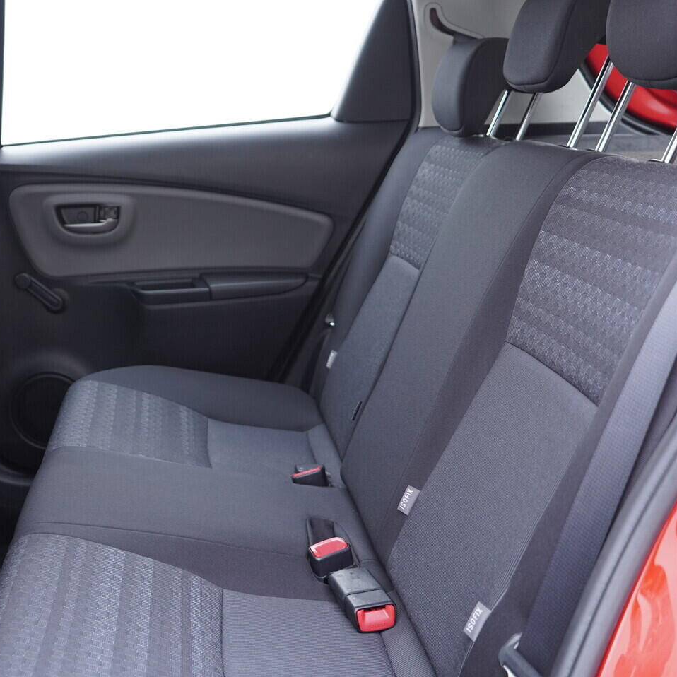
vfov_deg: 36.8
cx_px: 204
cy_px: 338
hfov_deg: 36.3
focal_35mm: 46
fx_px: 1018
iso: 400
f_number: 2.8
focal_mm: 24
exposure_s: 1/40
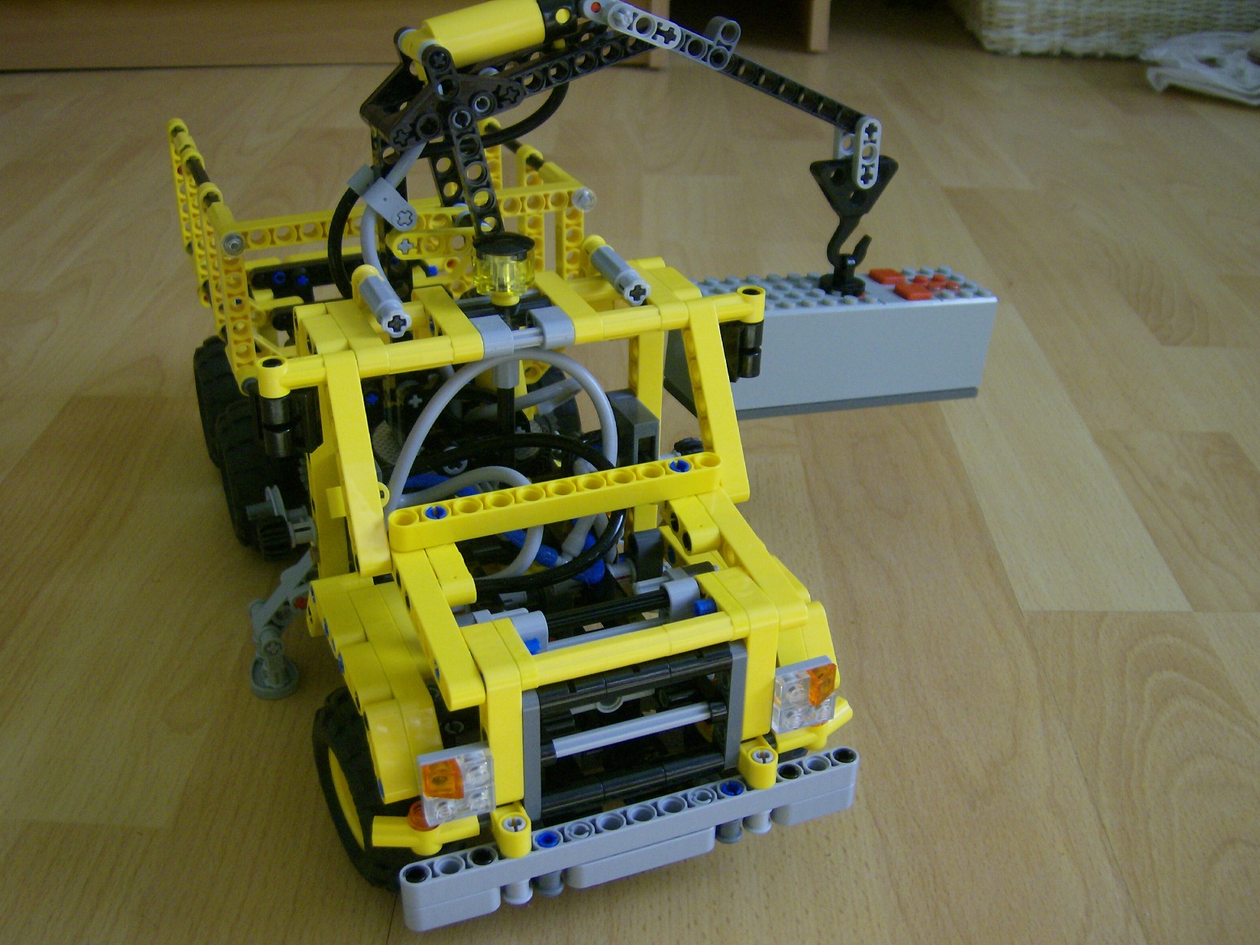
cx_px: 638
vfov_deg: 38.7
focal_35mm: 37
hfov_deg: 50.1
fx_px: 1347
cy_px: 485
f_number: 2.8
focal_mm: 6
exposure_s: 1/100
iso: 100
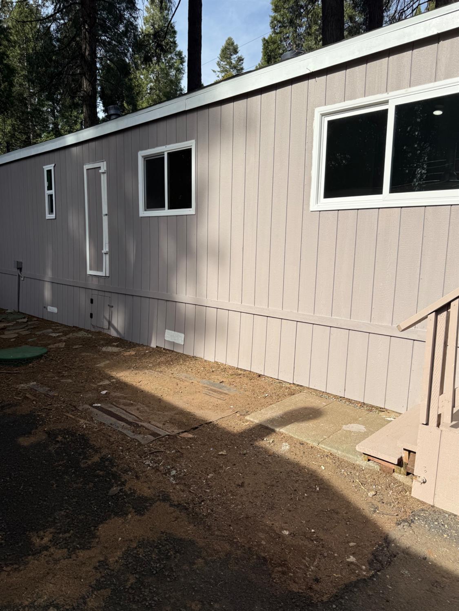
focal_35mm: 24
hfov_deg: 56.8
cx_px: 230
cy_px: 306
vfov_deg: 71.6
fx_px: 424
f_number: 1.78
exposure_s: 1/3953
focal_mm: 6.76
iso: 80
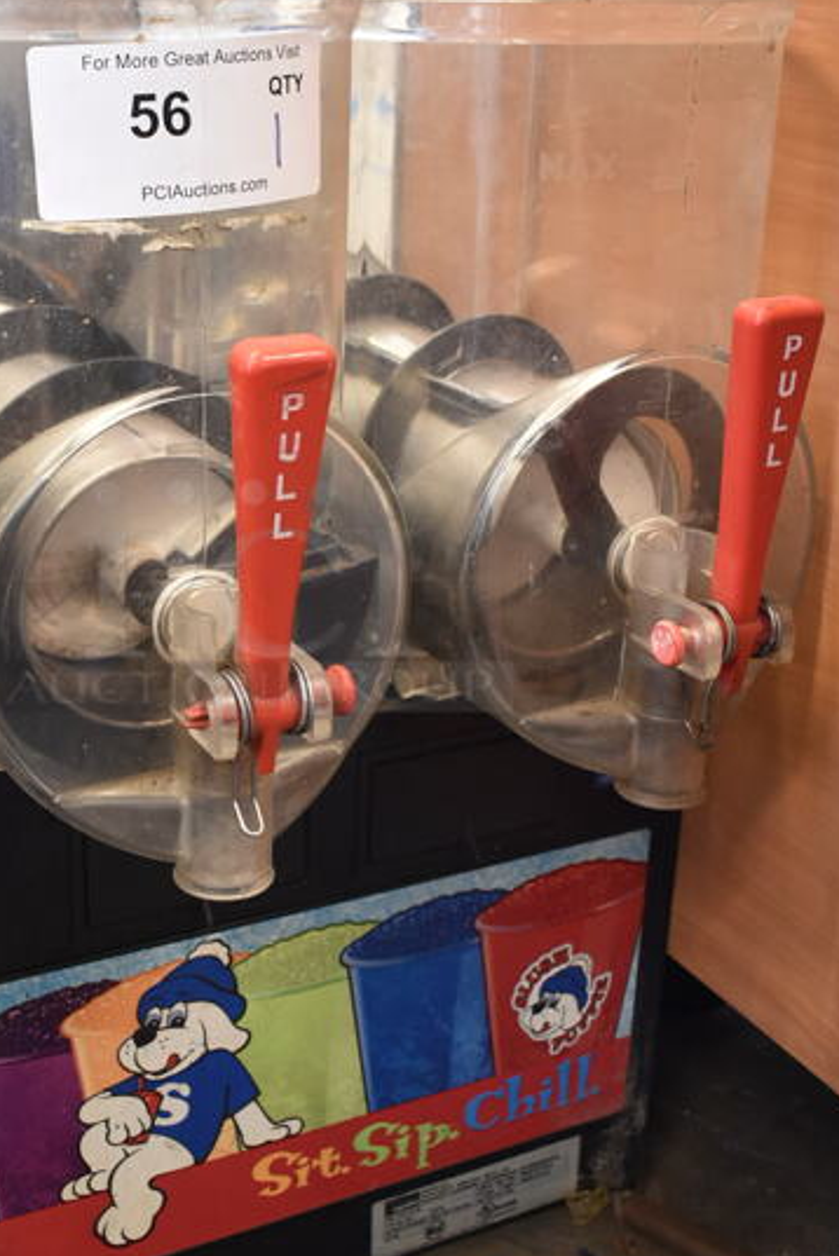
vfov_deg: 42.7
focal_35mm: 46
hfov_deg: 29.0
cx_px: 253
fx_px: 1606
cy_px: 589
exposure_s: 1/30
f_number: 3.5
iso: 900
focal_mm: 18
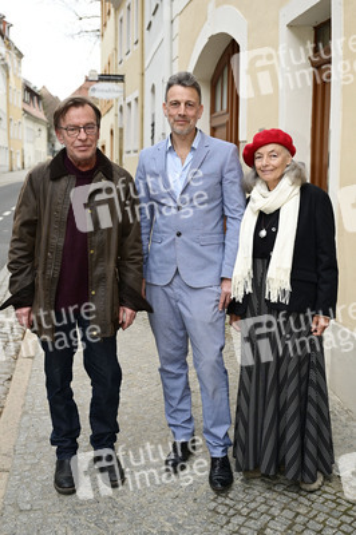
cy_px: 268
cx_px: 178
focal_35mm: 36
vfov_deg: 53.2
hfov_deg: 36.8
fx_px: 535
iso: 640
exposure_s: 1/200
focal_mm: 36
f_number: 3.5
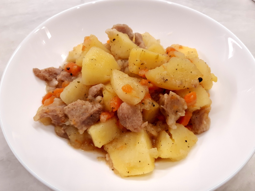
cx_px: 128
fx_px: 192
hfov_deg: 67.3
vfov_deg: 53.1
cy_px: 96
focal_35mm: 26
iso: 50
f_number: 1.7
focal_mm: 3.92
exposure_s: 1/50
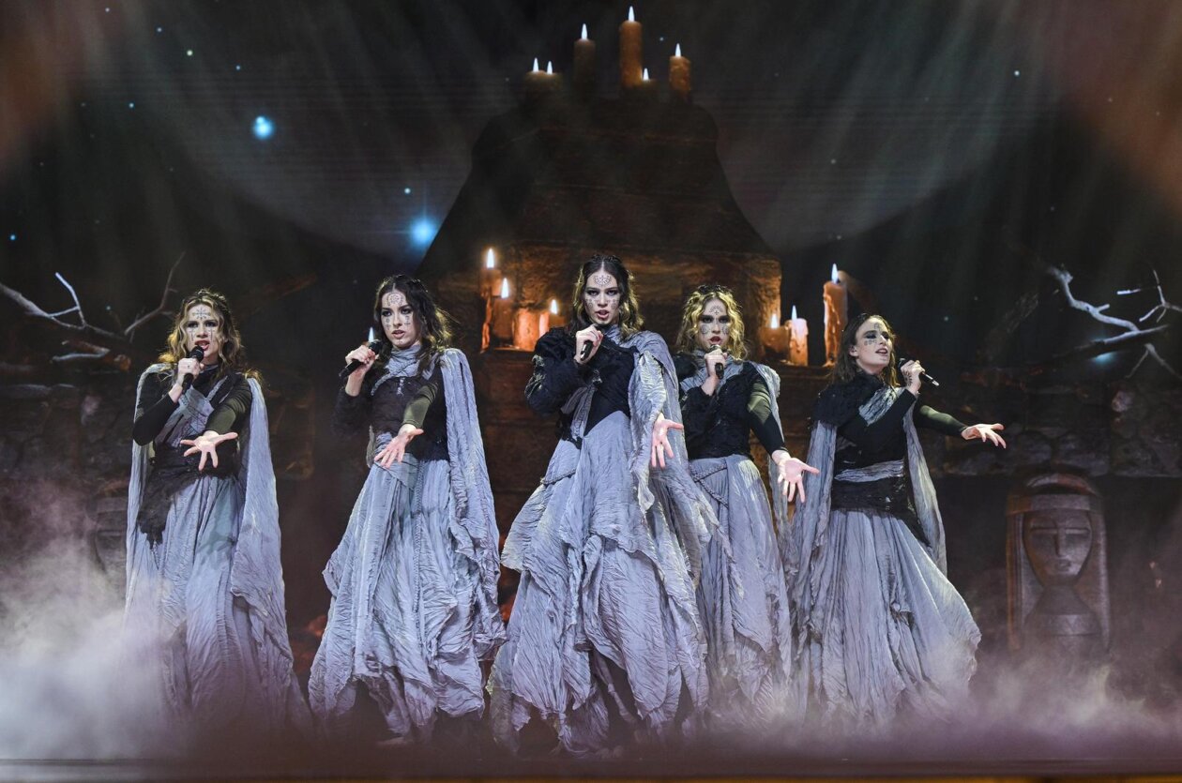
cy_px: 392
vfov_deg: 18.1
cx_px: 591
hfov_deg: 27.0
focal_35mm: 75
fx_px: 2458
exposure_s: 1/200
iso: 2000
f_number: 4
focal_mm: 75
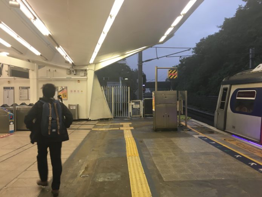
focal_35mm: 29
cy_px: 98
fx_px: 220
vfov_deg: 48.3
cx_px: 131
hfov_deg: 61.6
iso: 80
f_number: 2.2
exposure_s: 1/33
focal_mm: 4.15
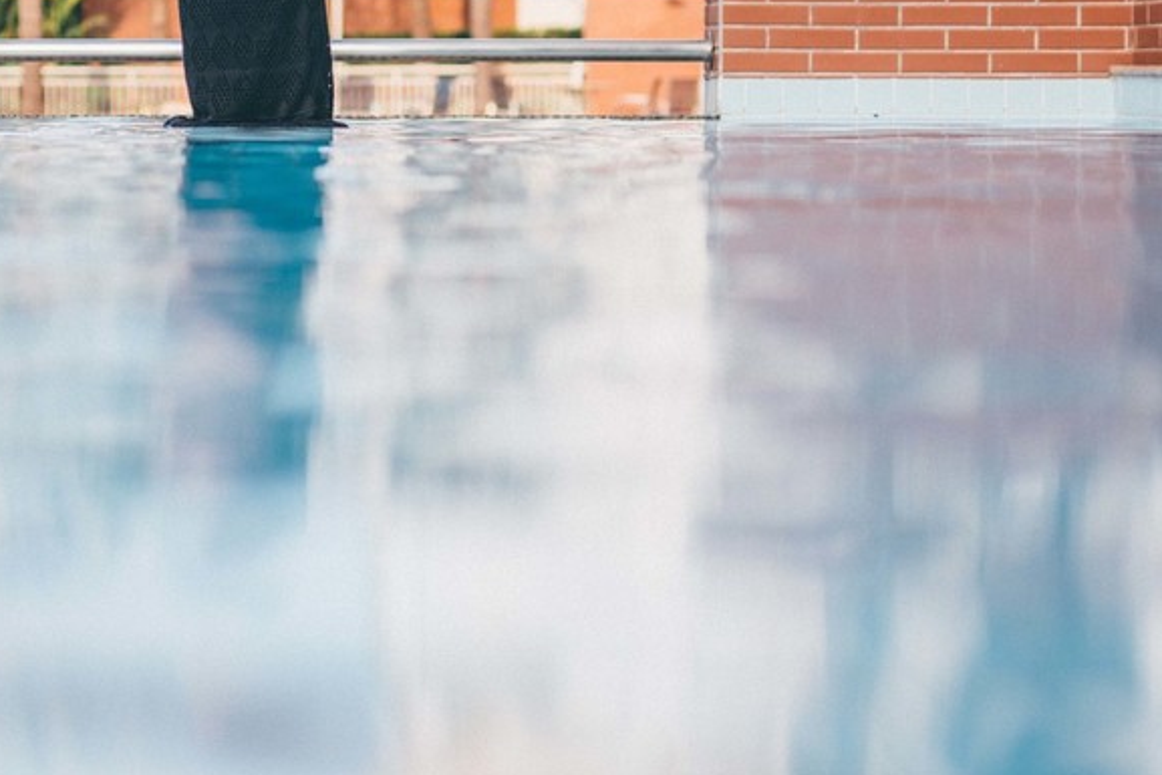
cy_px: 264
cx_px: 278
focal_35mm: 104
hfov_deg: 19.5
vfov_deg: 13.2
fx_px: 3358
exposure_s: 1/1250
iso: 100
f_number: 1.4
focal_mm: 50
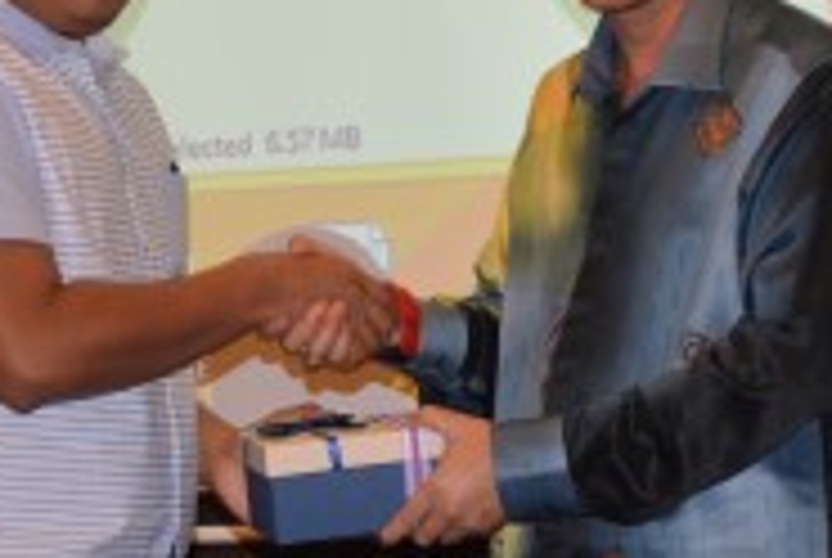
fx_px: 2963
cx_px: 540
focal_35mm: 128
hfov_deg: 16.0
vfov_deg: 10.8
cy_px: 310
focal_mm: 22
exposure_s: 1/60
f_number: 3.5
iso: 640
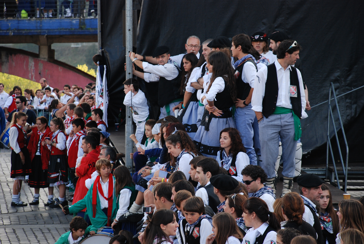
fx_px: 1520
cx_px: 182
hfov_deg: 13.7
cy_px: 122
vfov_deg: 9.2
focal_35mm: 150
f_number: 5.6
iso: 360
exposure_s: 1/125
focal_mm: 100
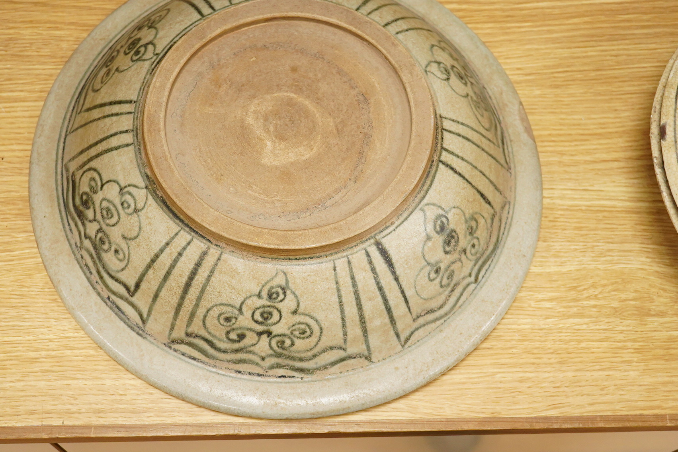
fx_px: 979
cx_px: 327
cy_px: 208
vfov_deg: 26.0
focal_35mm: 52
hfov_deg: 38.2
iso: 2500
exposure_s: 1/320
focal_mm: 30
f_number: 4
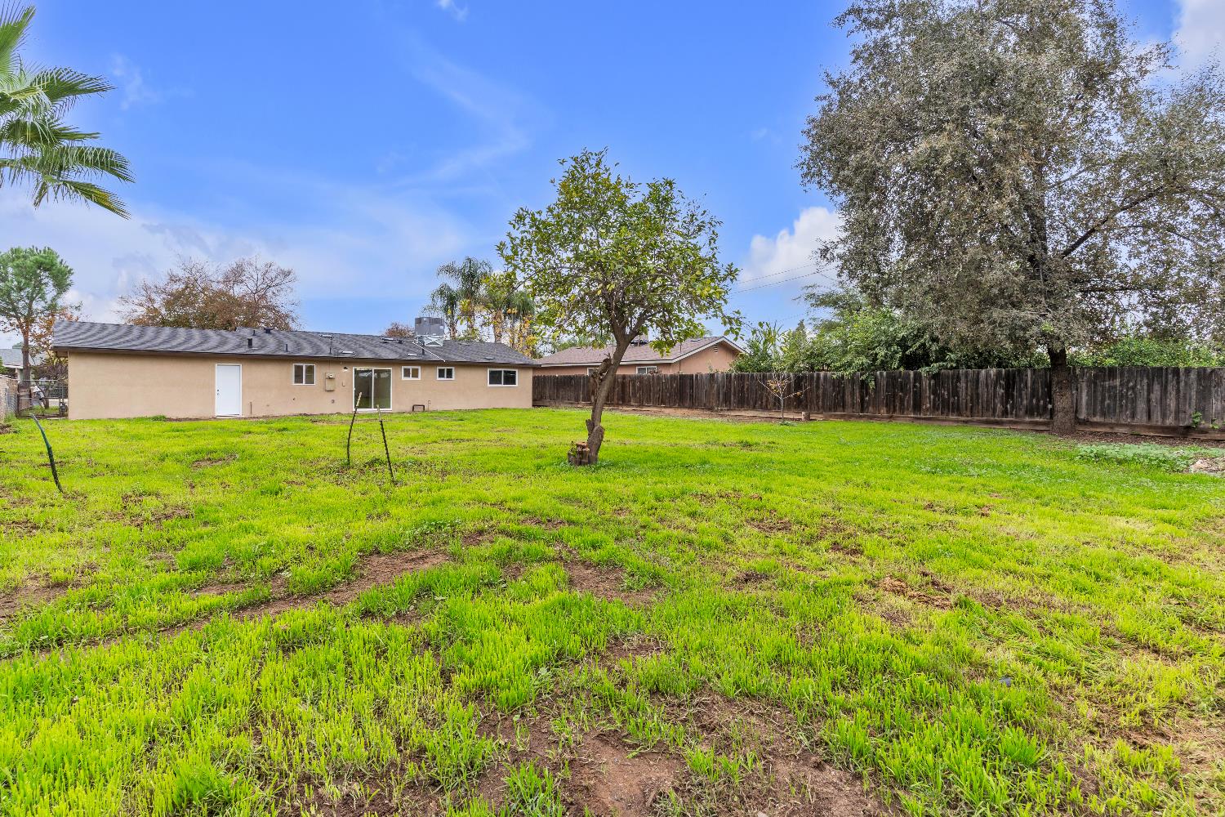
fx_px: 578
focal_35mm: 17
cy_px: 408
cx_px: 612
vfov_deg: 70.4
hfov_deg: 93.3
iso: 200
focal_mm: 17
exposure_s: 1/50
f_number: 9
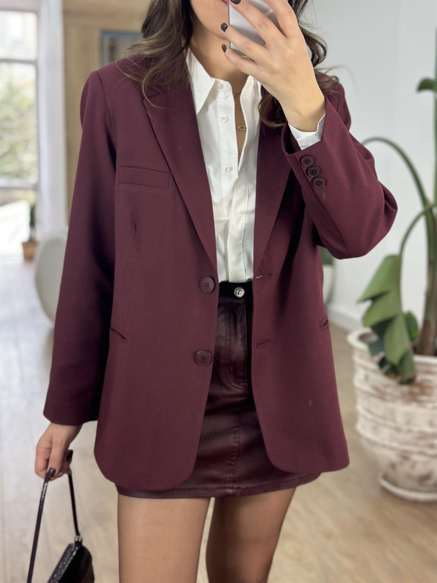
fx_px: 808
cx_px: 218
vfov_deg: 39.7
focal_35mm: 48
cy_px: 292
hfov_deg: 30.3
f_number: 1.78
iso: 64
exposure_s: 1/107
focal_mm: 6.86
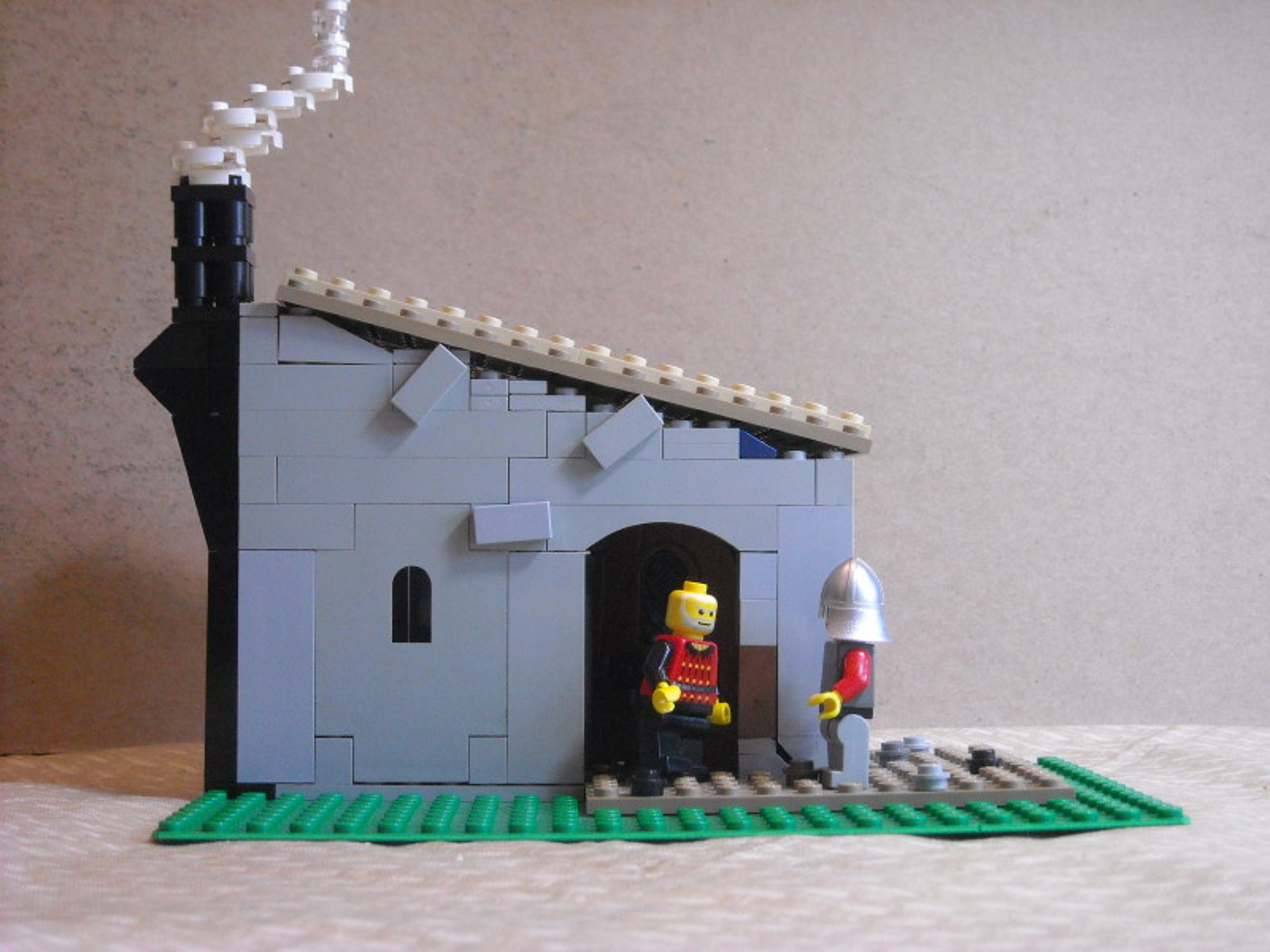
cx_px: 635
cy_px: 476
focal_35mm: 76
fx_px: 2788
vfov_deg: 19.4
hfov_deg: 25.7
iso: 400
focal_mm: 12.3
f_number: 3.9
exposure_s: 1/54
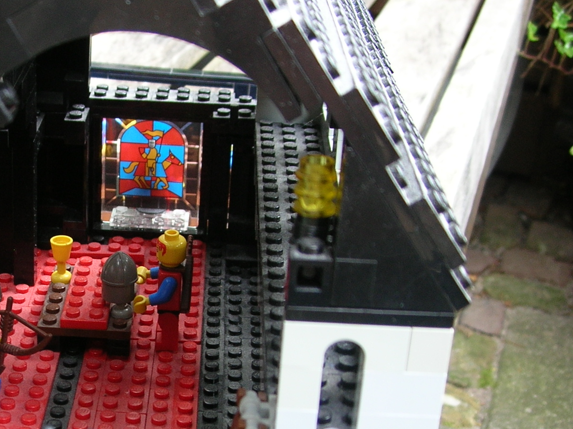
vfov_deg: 20.6
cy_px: 375
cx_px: 118
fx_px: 1158
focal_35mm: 70
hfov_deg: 27.3
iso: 50
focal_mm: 6.2
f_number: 2.7
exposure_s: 1/22.7
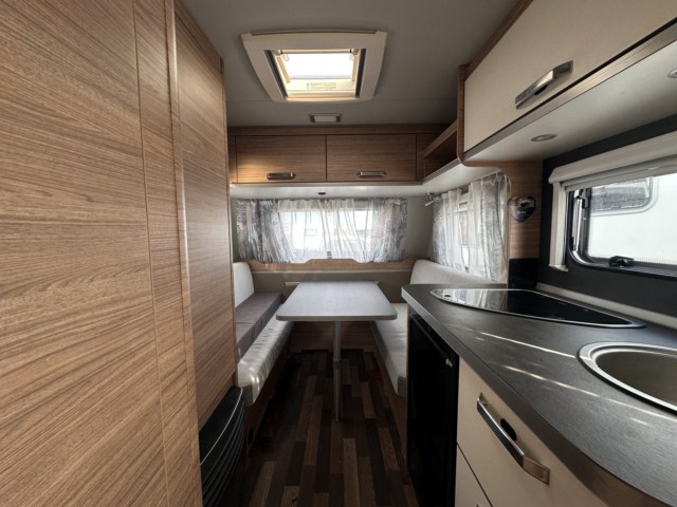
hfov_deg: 102.1
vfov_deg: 85.7
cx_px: 338
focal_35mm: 14
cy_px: 254
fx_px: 274
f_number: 2.2
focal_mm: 2.22
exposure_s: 1/99
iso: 80
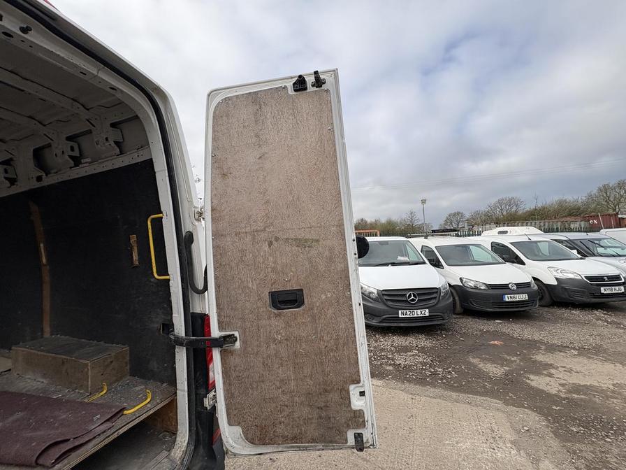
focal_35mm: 14
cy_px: 235
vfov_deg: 85.7
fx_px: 253
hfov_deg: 102.1
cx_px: 313
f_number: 2.2
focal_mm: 2.22
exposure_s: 1/1143
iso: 50
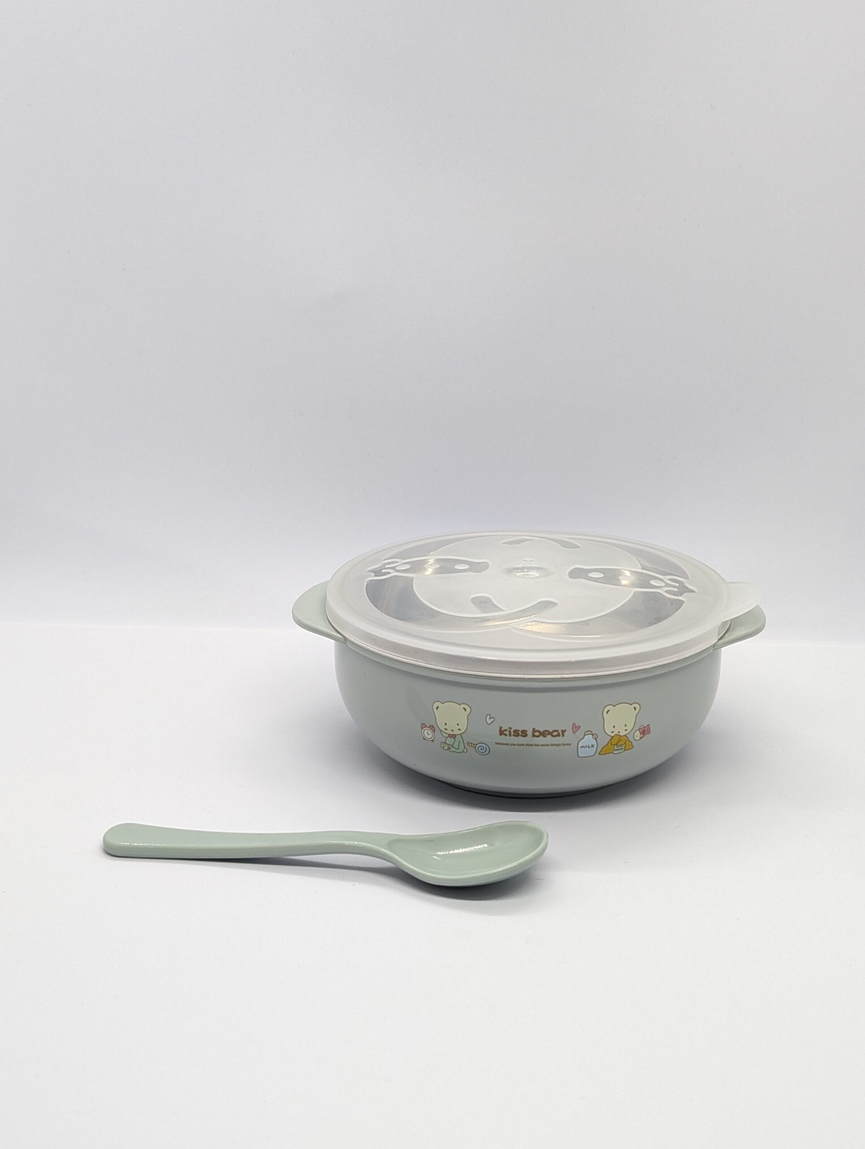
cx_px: 432
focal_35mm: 49
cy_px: 574
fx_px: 1628
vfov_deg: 38.9
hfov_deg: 29.8
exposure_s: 1/90
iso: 76
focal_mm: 6.9
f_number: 1.68
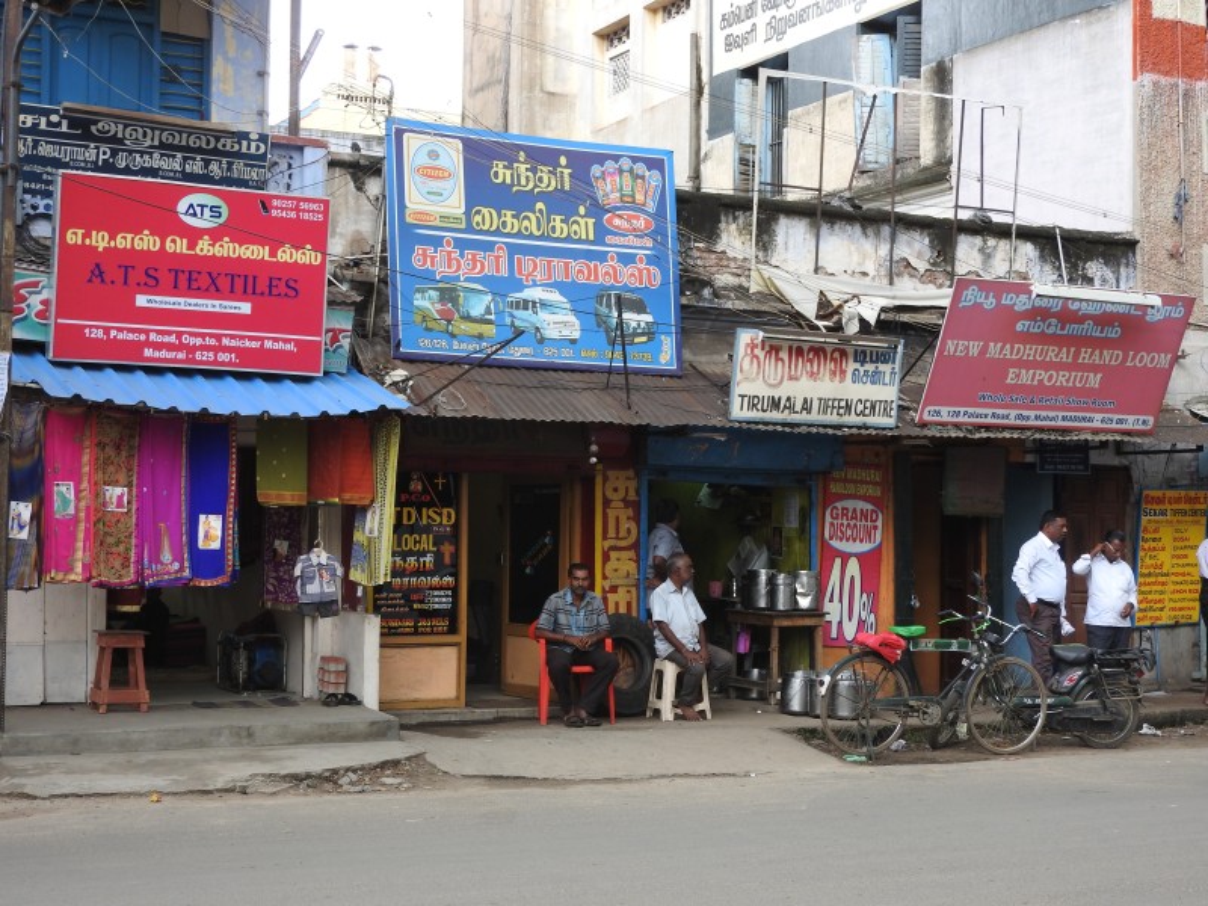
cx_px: 604
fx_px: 2094
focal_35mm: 60
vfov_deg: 24.4
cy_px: 453
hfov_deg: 32.2
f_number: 4.2
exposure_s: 1/30
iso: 100
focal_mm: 10.7
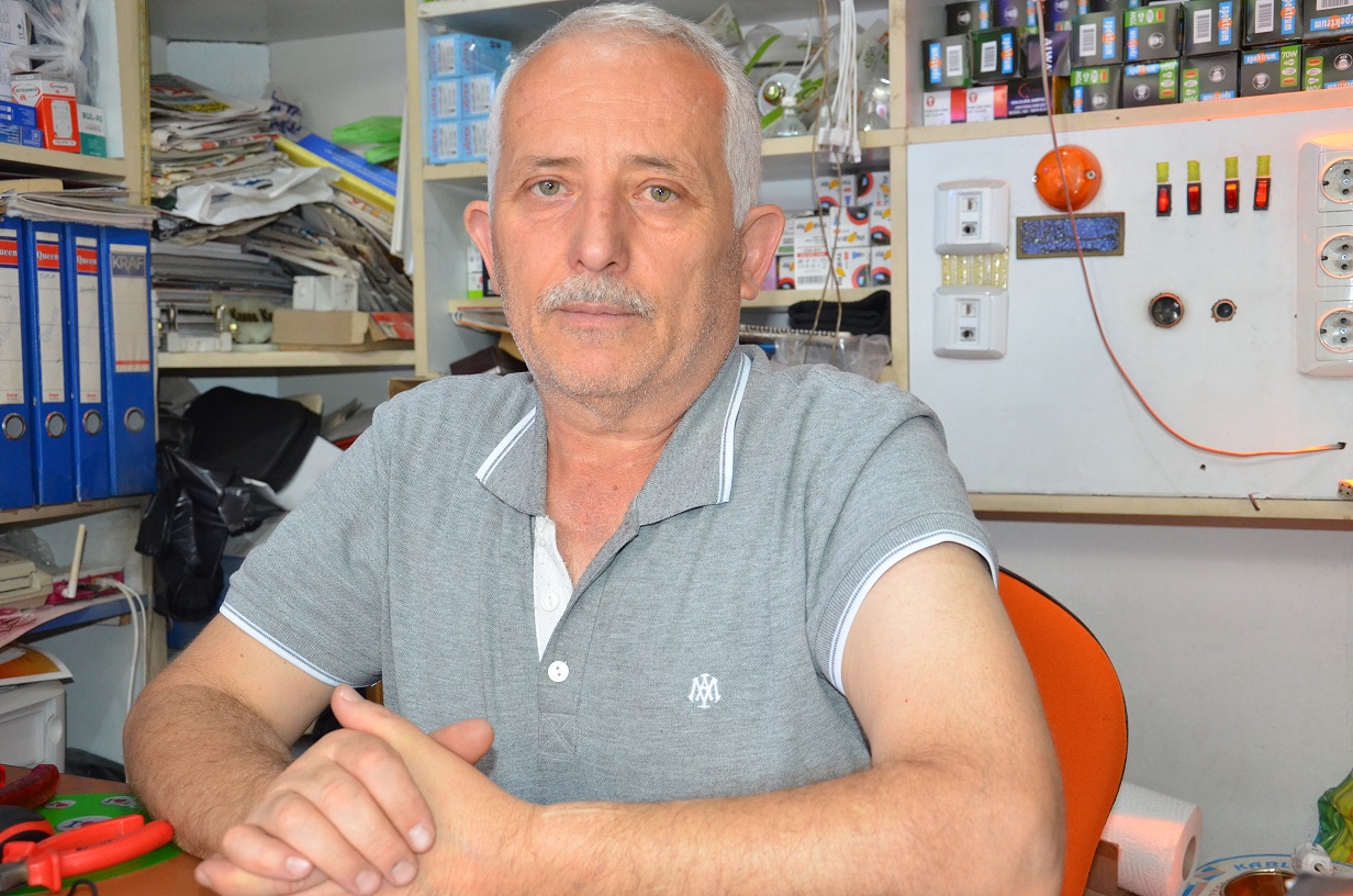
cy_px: 448
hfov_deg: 46.5
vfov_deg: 31.8
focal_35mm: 42
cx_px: 676
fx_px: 1575
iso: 1600
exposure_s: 1/60
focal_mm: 28
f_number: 5.6
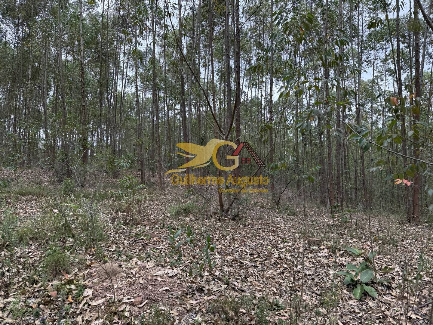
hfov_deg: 71.6
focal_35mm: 24
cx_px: 216
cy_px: 162
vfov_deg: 56.8
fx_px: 300
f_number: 1.78
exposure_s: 1/955
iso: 100
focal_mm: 6.76
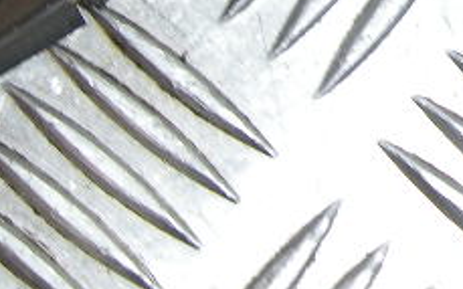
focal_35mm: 128
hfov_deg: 14.8
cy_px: -469
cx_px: -293
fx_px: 1615
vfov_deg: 9.0
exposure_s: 1/59.7
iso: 78
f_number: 2.8
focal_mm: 4.7
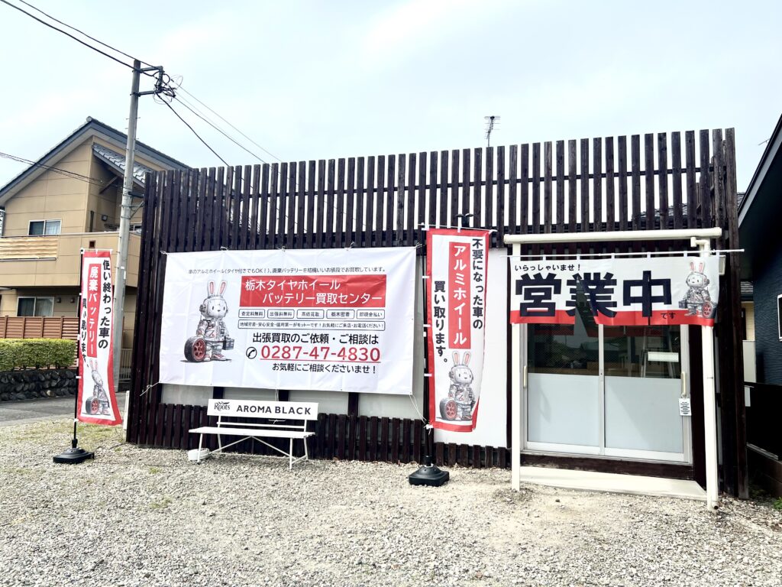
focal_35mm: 26
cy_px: 294
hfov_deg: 67.3
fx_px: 587
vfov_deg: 53.1
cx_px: 391
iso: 50
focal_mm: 5.7
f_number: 1.5
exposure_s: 1/6579
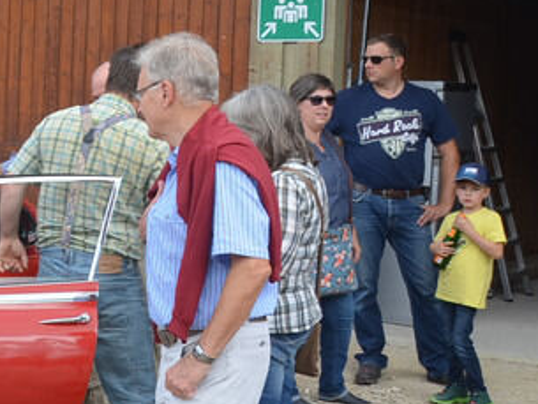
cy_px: 152
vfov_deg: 17.4
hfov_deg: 19.4
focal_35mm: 85
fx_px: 1322
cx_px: -318
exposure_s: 1/250
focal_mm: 18
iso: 200
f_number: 8
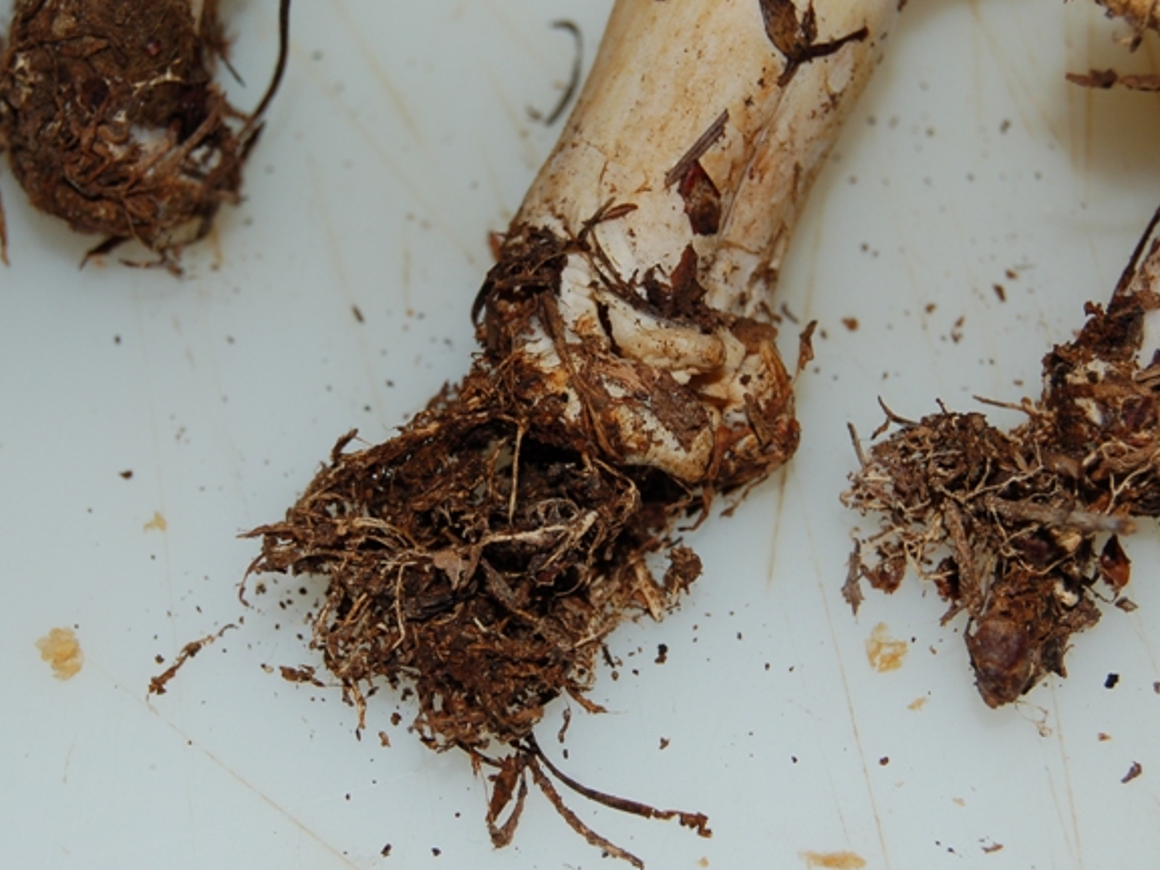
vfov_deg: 17.6
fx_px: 2815
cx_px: 558
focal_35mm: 84
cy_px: 371
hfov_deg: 23.3
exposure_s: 1/125
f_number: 5.6
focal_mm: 42
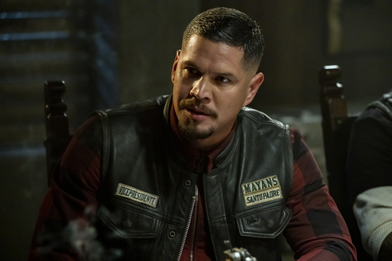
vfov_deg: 10.5
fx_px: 1415
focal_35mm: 130
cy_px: 130
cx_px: 196
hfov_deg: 15.8
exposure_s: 1/100
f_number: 4
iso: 5000
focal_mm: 130
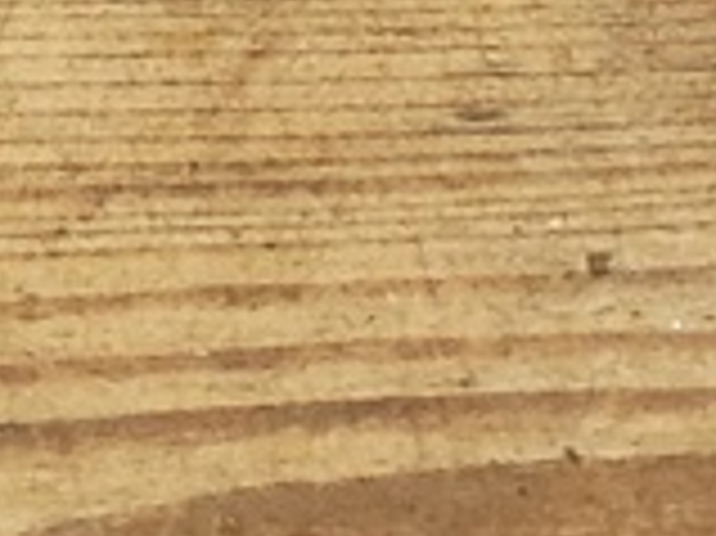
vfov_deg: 8.1
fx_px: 3390
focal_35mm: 164
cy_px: -860
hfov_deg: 12.0
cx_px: 621
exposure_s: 1/100
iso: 250
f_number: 2.4
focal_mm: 4.3
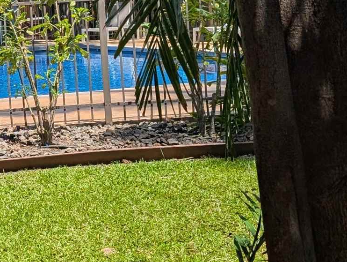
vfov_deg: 14.7
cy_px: -1
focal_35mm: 99
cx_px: -94
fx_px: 994
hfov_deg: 18.5
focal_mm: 6.9
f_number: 1.68
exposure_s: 1/7576
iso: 23
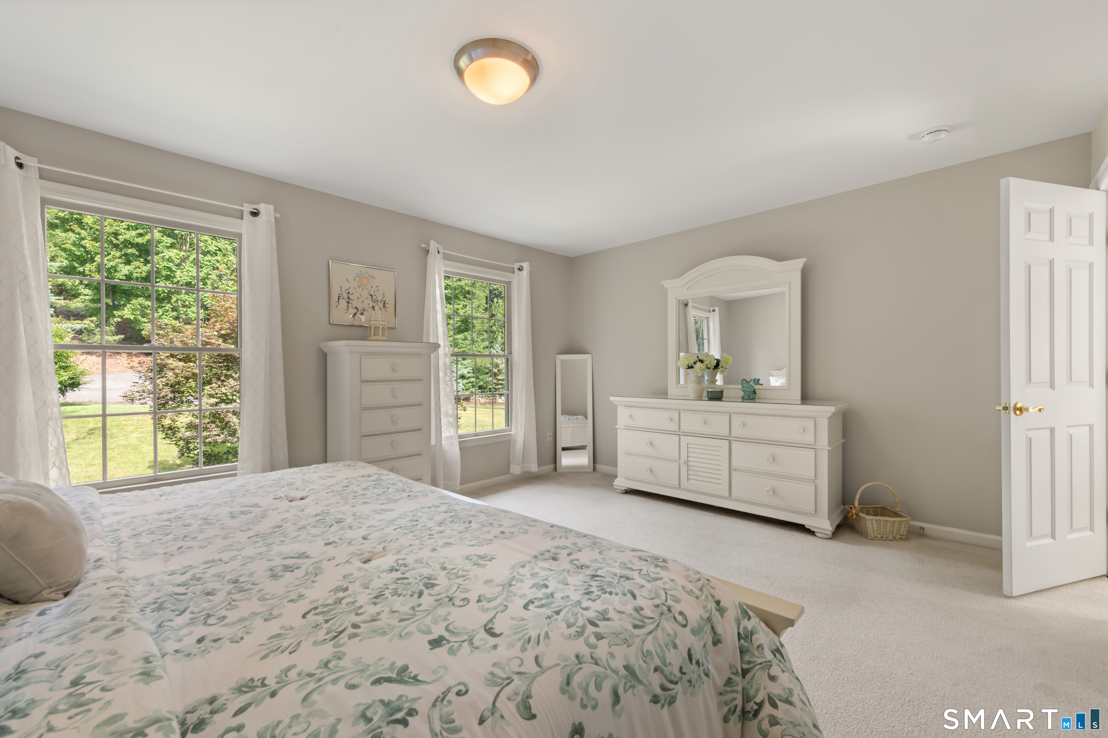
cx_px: 554
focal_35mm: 14
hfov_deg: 104.3
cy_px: 369
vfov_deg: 81.2
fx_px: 431
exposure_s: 1/5
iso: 250
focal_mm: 14
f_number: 11
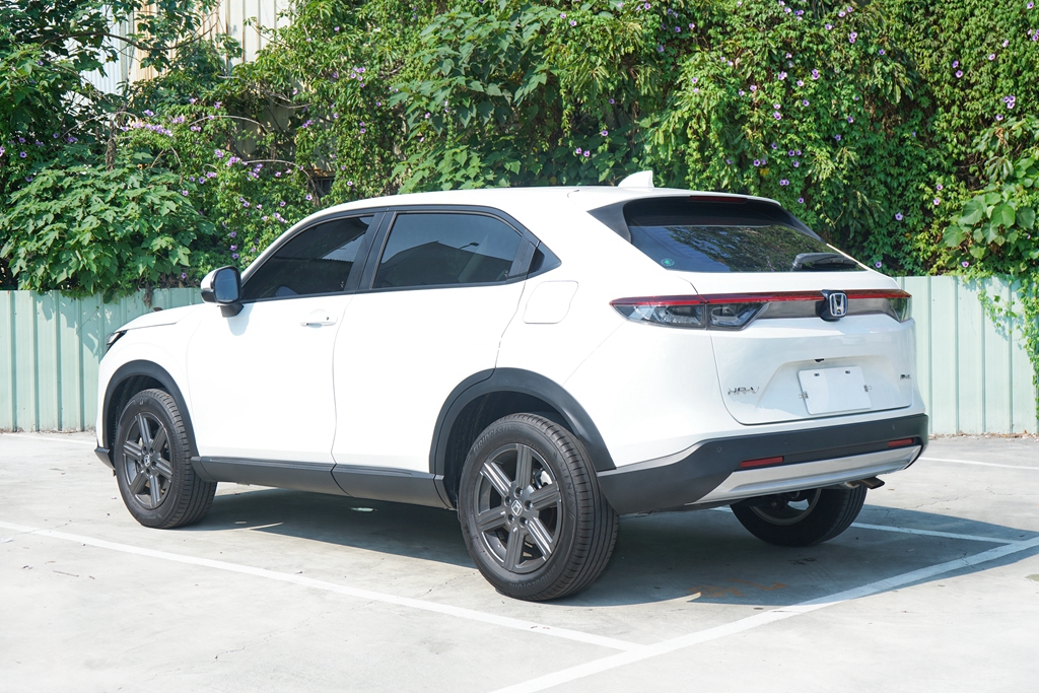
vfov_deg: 28.1
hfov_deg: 41.1
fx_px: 1385
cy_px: 346
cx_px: 520
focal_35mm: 48
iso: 100
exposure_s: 1/200
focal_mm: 48
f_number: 7.1
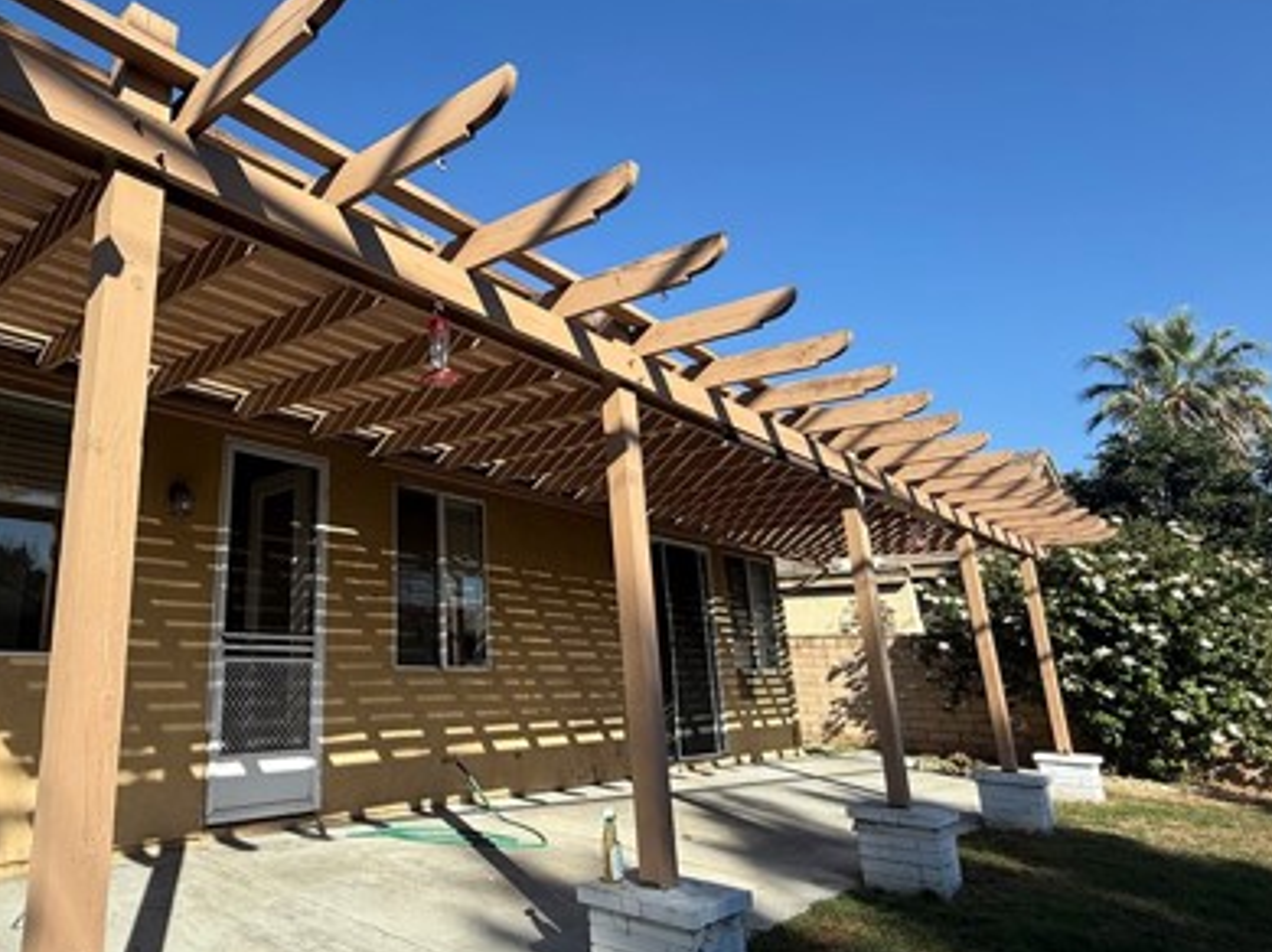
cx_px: 352
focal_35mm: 23
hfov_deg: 70.1
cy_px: 421
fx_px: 845
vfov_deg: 58.7
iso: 50
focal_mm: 2.22
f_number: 2.2
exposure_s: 1/1167
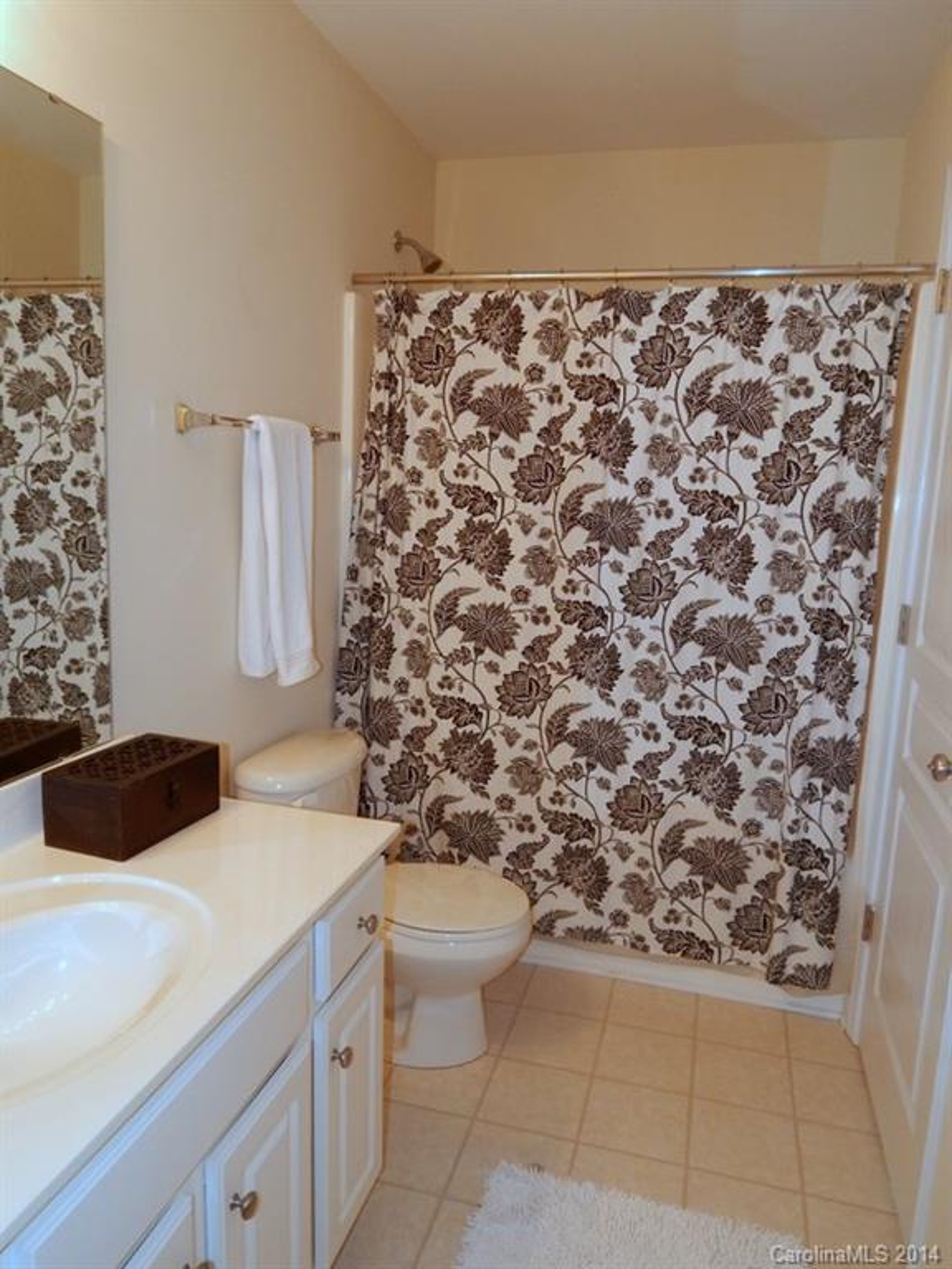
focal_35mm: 25
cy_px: 634
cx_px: 476
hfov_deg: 54.9
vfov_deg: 69.4
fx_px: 917
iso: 200
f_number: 3.1
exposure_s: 1/30
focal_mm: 4.5
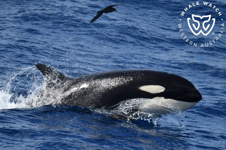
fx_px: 3013
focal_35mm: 480
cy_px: 75
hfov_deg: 4.3
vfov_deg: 2.9
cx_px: 113
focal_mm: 480
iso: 1000
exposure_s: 1/8000
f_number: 6.3
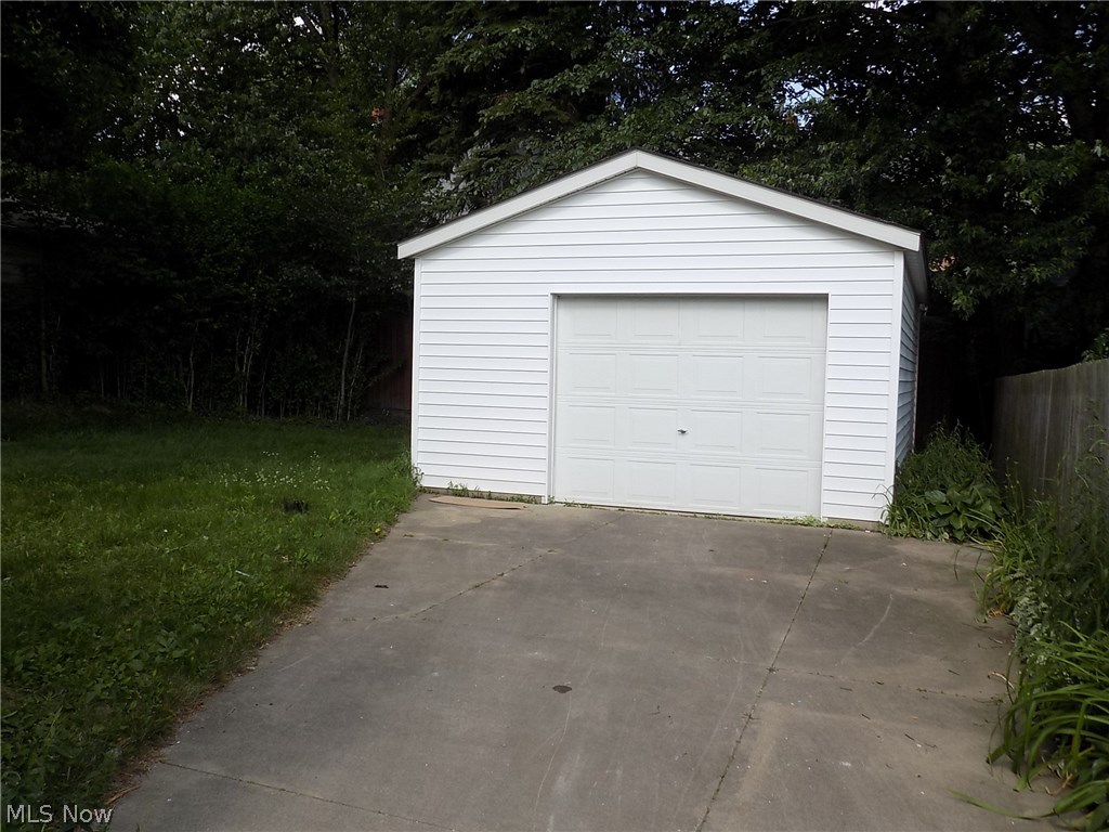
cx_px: 554
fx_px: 961
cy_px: 416
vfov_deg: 46.8
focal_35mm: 30
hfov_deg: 60.0
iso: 80
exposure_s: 1/500
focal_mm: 5.3
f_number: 3.3
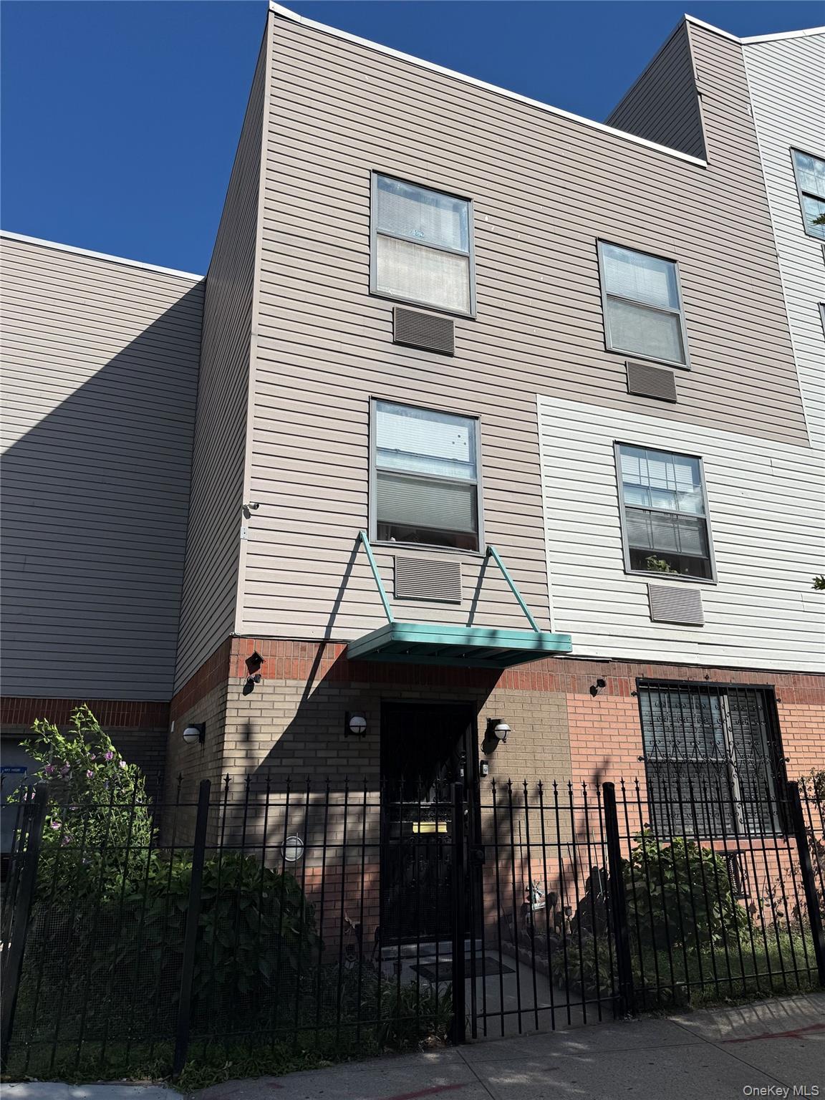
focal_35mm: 24
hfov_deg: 56.8
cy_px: 550
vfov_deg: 71.6
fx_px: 763
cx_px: 412
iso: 80
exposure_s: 1/8130
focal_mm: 6.76
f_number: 1.78
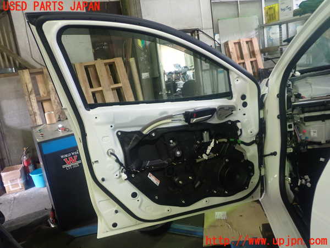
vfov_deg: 46.8
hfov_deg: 60.0
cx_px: 165
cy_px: 124
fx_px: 286
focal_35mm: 30
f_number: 2.3
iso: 200
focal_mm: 5.4
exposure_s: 1/30
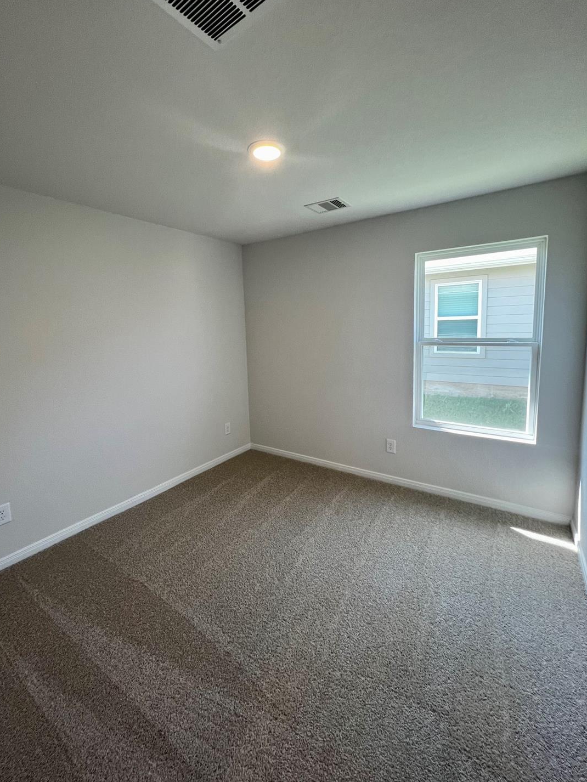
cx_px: 291
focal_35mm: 14
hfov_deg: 85.7
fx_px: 316
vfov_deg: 101.9
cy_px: 362
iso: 125
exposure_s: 1/120
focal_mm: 1.57
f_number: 1.8
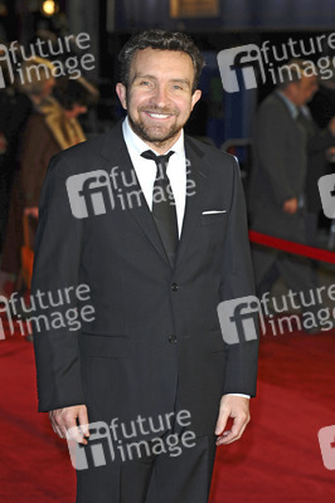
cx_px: 168
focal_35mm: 120
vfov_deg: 17.1
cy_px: 252
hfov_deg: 11.4
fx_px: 1678
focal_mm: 80
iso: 320
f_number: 4
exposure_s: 1/200
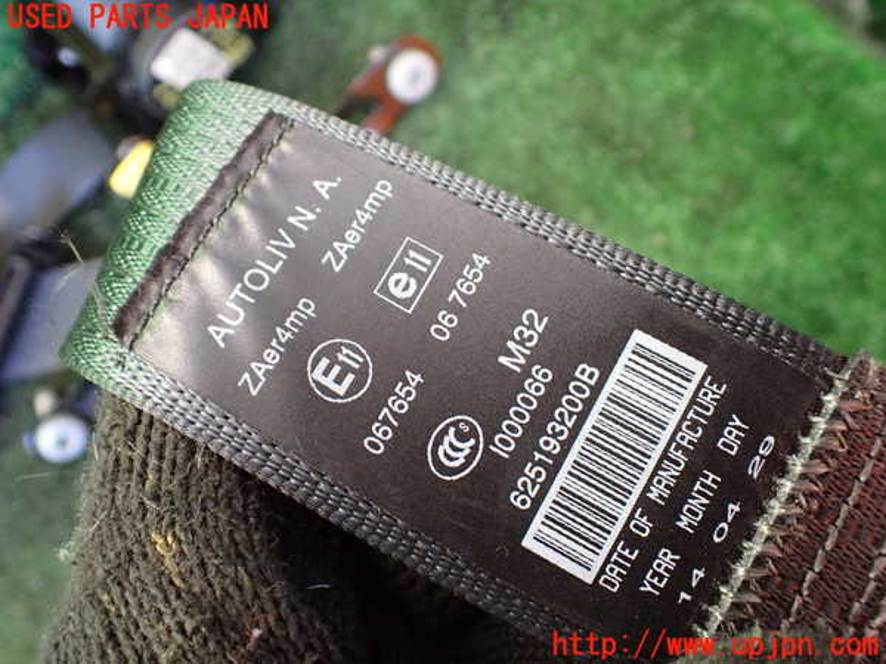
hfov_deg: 60.0
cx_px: 443
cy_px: 332
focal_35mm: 30
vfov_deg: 46.8
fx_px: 768
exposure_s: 1/125
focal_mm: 5.4
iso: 800
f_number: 2.3
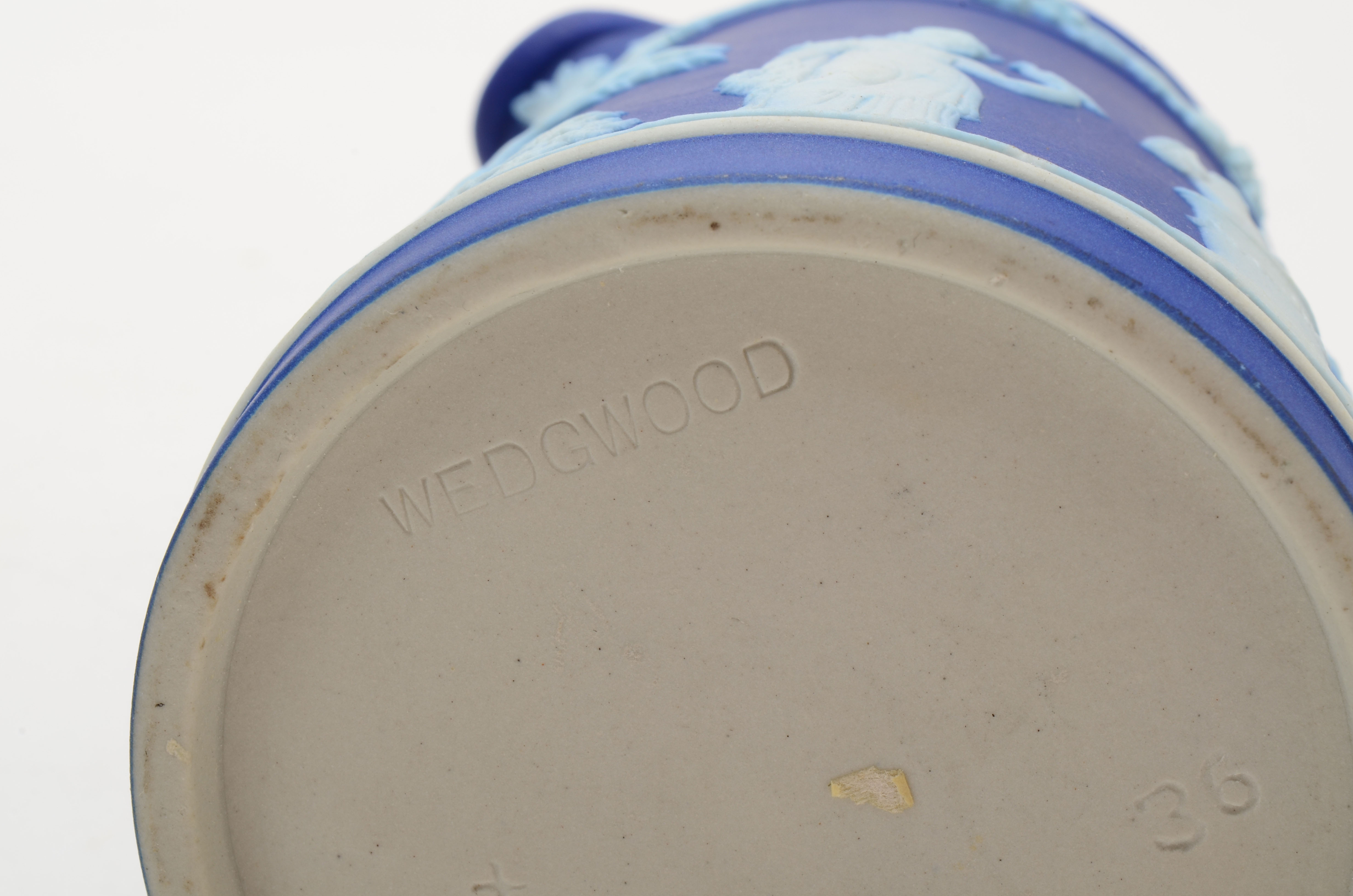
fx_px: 3094
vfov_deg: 16.5
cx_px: 676
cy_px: 448
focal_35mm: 82
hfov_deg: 24.7
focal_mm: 55
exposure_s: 1/160
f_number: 22
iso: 100
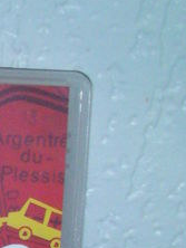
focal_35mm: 171
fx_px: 1223
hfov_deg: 8.2
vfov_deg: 10.8
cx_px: -197
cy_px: 443
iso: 200
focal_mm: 6.3
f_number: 5.6
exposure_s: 1/30
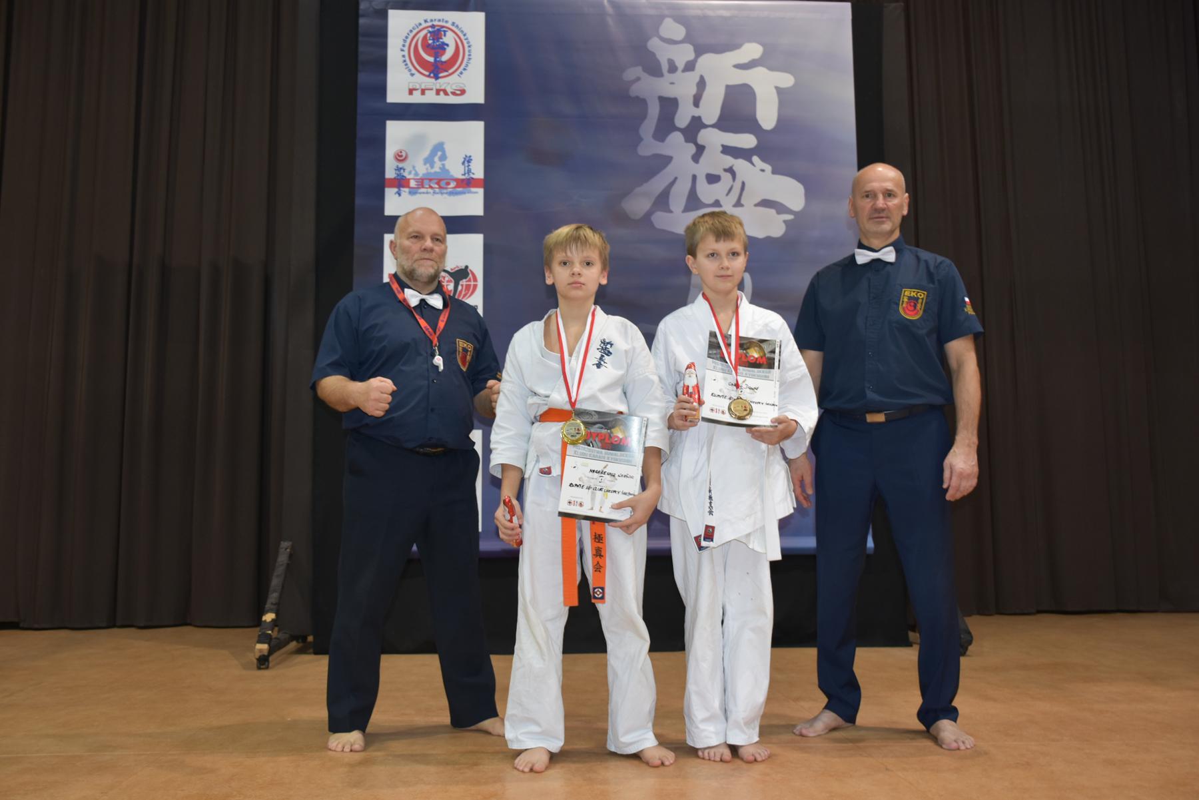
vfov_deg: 40.0
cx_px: 600
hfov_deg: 57.2
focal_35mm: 33
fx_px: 1099
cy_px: 400
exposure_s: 1/25
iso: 400
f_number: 3.5
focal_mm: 22
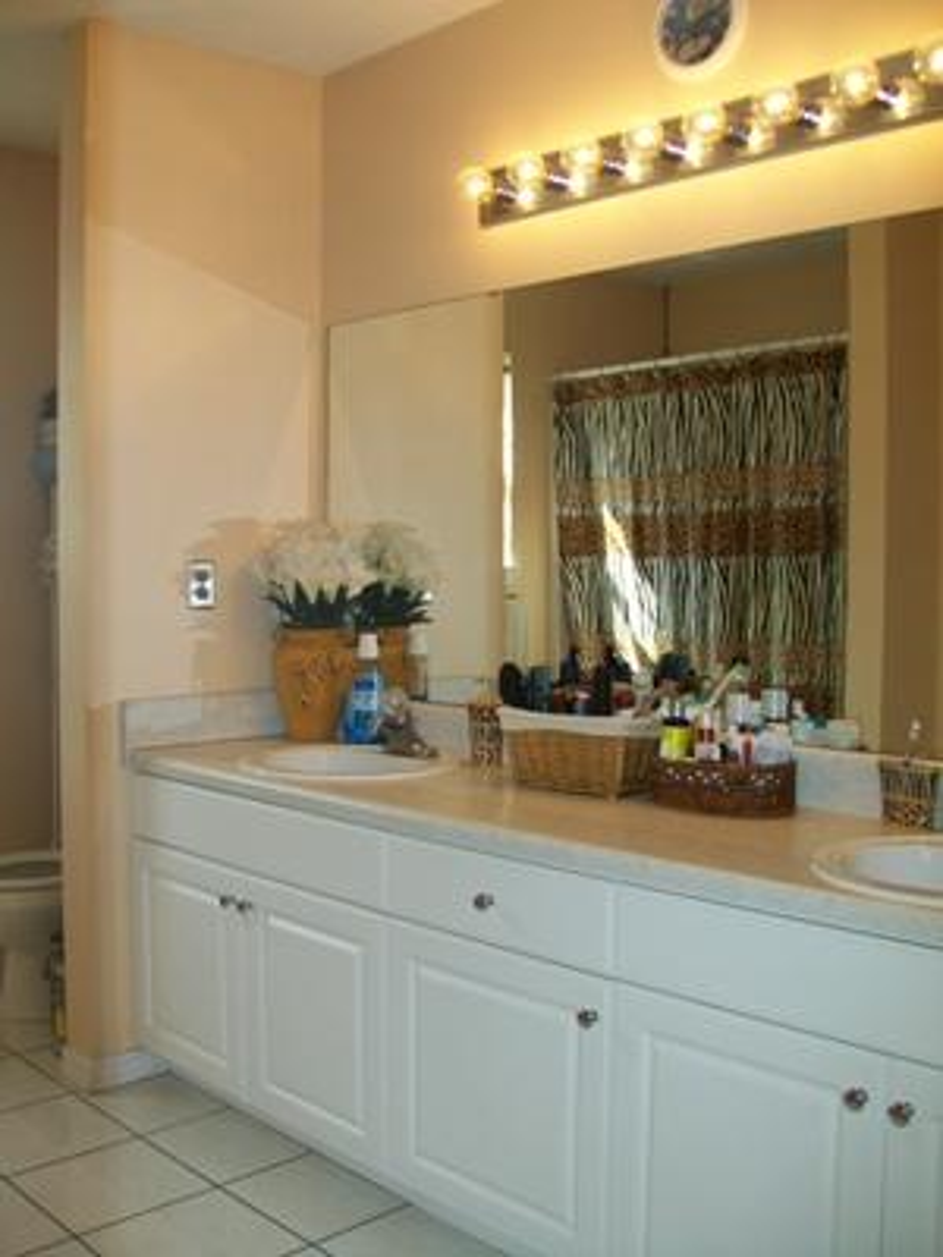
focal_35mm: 36
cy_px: 628
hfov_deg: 39.7
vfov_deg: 51.4
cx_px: 472
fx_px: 1308
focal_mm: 6
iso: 64
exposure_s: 1/60
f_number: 2.7
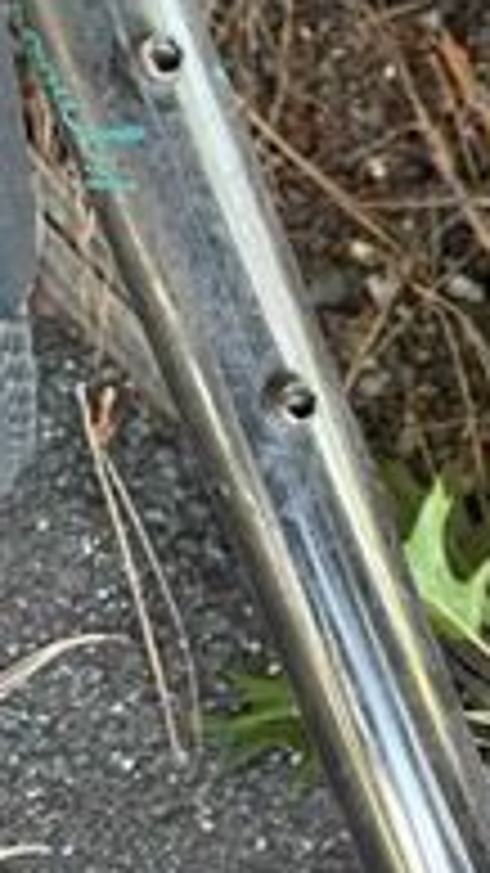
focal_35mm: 66
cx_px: 477
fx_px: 1526
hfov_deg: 17.8
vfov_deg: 31.8
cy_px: 542
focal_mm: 5.1
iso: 125
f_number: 1.6
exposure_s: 1/70
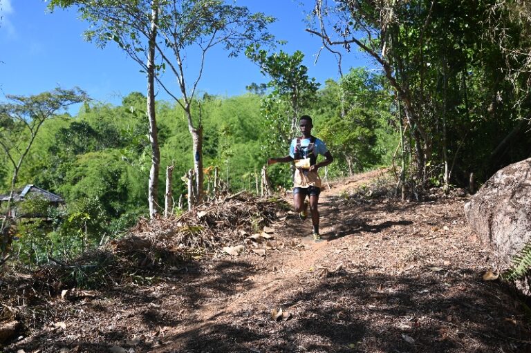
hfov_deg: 59.5
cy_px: 176
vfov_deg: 41.7
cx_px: 266
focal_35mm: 32
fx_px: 464
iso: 100
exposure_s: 1/250
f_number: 5.6
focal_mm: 31.5
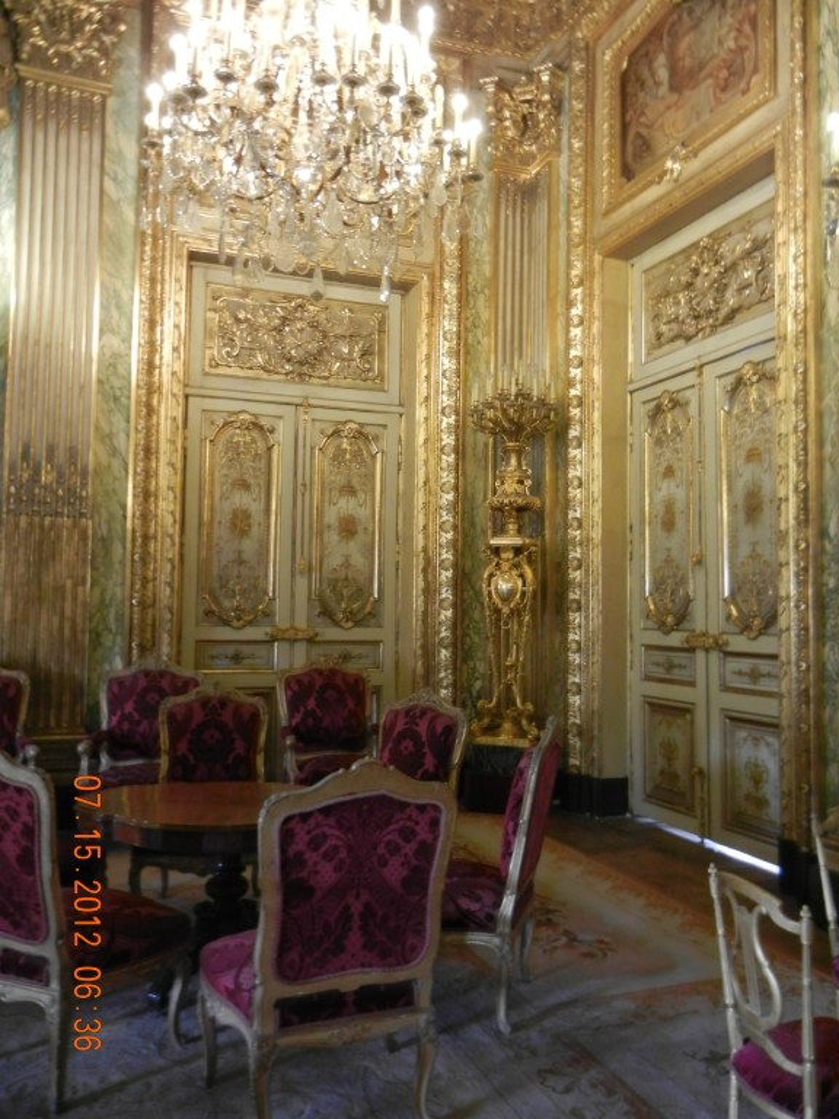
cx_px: 420
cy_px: 560
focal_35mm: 30
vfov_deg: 60.0
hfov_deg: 46.8
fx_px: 969
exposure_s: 1/4.1
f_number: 3.5
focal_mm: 5.4
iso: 200
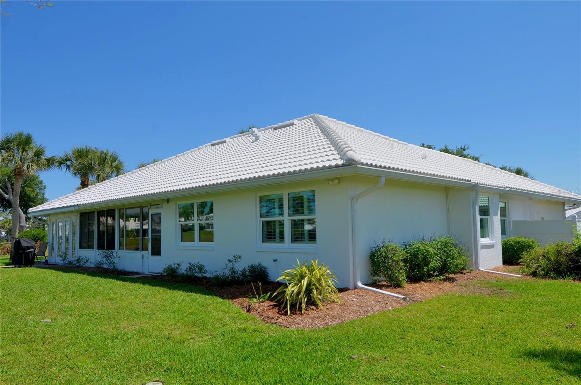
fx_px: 580
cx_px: 290
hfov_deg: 53.2
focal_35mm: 36
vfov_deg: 36.7
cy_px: 192
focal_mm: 24
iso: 100
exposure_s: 1/320
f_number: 9
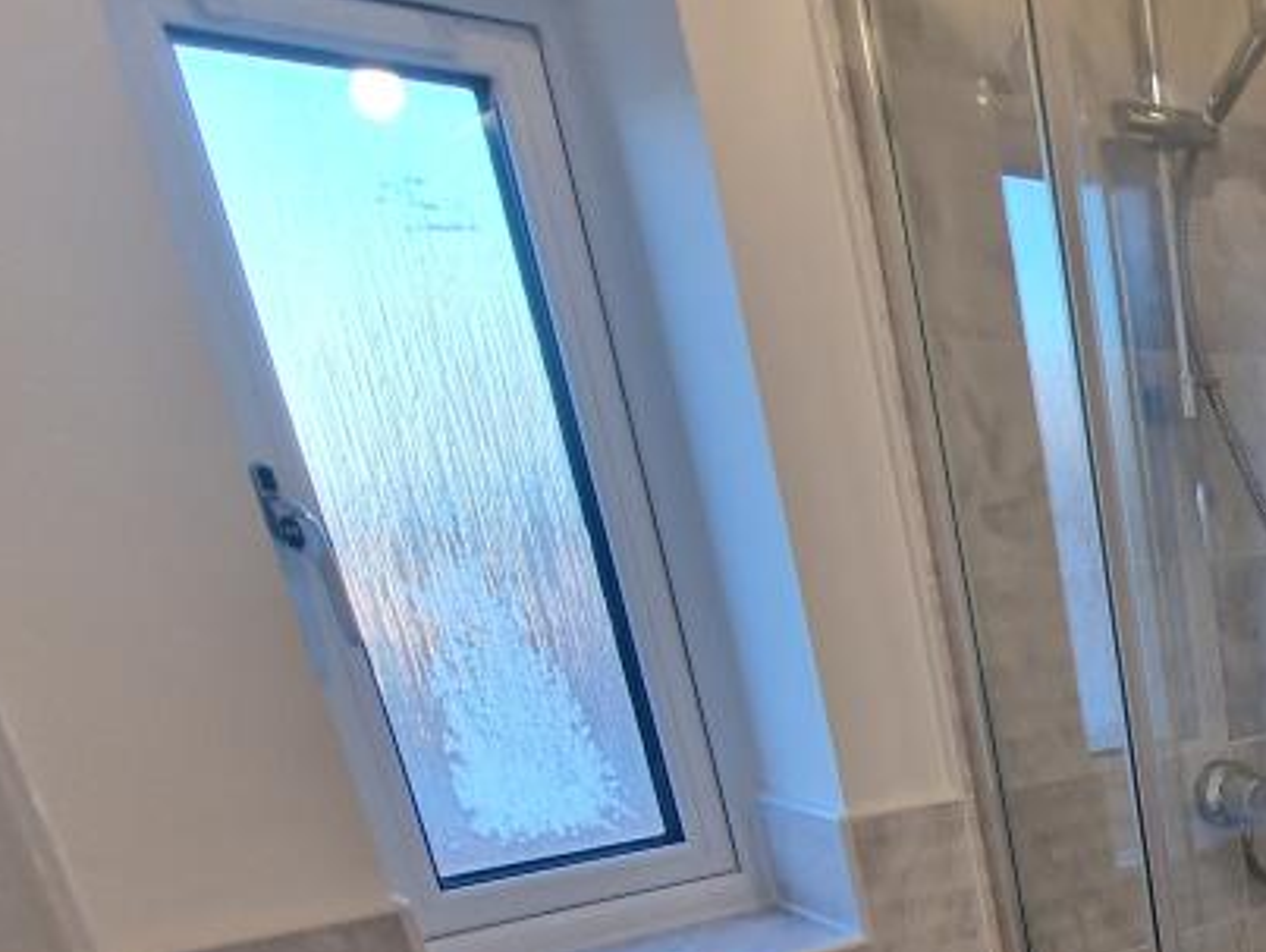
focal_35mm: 33
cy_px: 949
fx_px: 1208
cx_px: 1530
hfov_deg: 39.4
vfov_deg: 38.3
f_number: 2.2
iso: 100
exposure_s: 1/60
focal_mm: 2.2
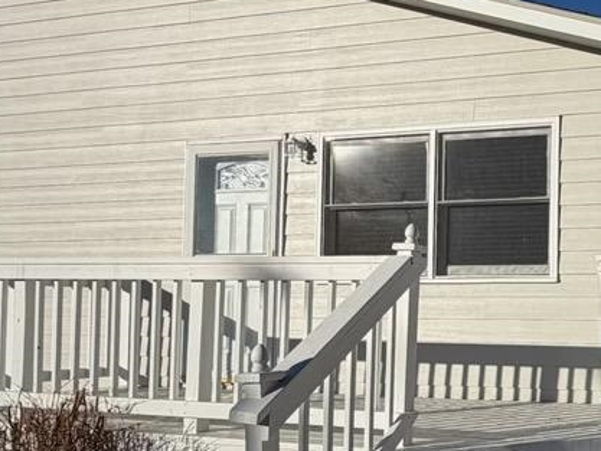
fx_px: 747
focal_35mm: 43
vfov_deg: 33.3
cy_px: 303
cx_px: 659
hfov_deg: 37.0
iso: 20
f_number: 2.2
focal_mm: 2.22
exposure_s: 1/1901
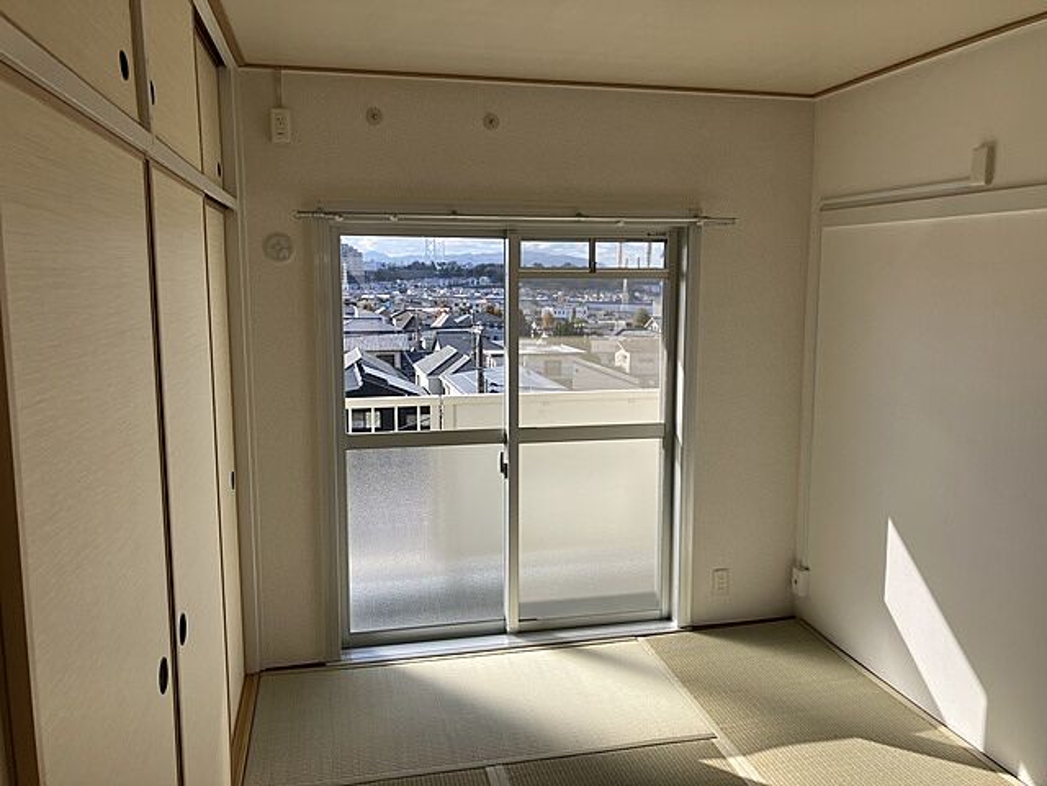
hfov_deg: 63.4
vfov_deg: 49.7
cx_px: 524
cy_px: 393
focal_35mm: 28
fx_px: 847
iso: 32
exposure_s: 1/934
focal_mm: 3.99
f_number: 1.8
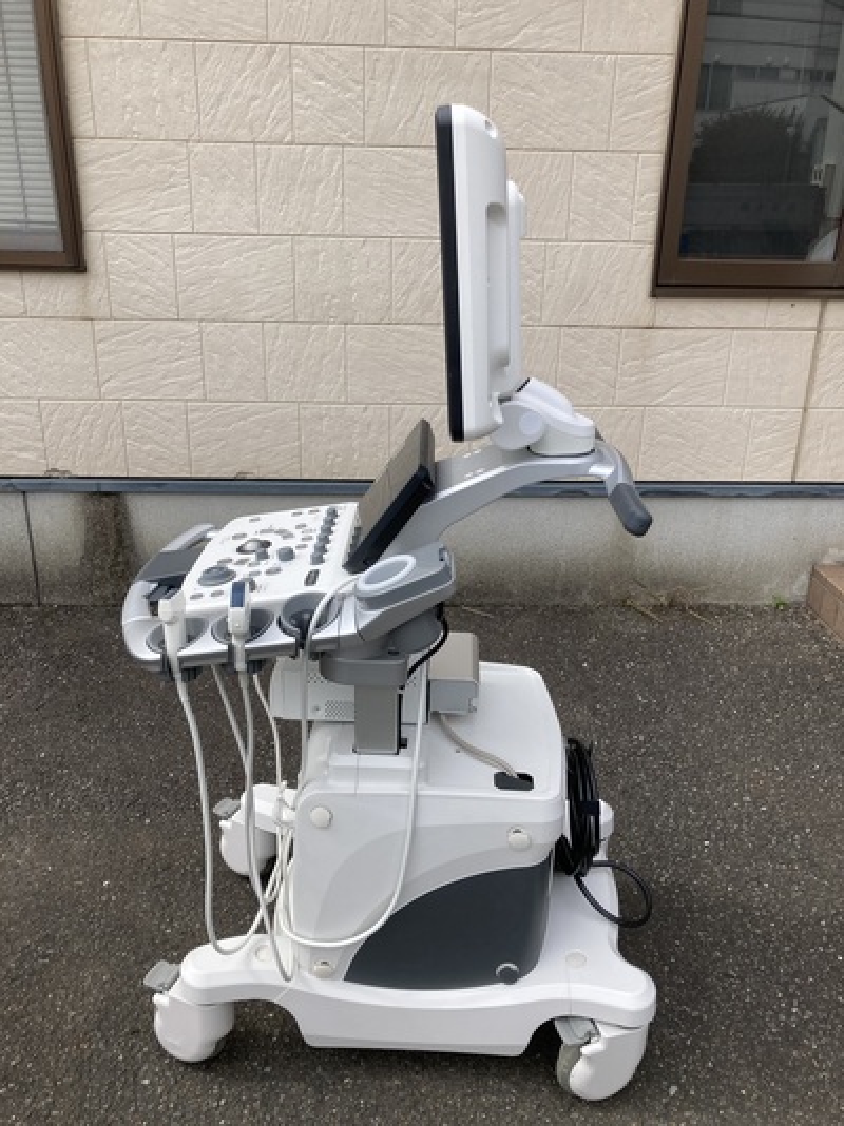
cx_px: 422
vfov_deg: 63.5
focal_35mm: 28
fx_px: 911
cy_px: 563
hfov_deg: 49.7
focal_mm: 3.99
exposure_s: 1/1548
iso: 20
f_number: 1.8
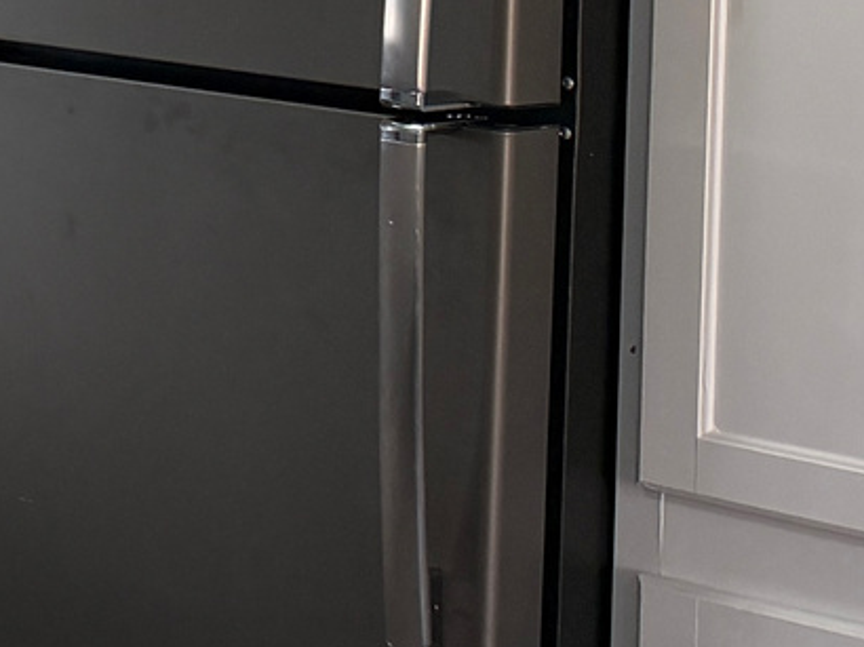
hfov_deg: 12.9
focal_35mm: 120
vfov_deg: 11.9
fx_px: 2993
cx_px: -1157
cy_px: -223
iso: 200
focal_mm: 6.76
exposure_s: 1/231
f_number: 1.78
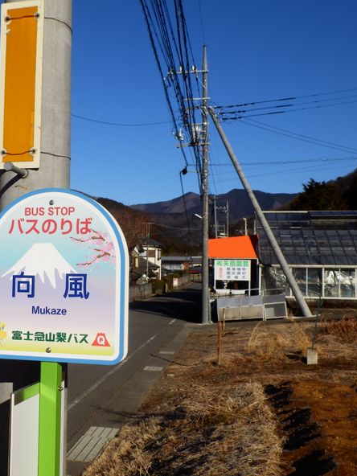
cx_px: 84
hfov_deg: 28.6
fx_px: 688
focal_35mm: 50
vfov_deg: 38.2
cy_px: 240
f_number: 9.9
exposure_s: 1/250
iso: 80
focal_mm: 6.6
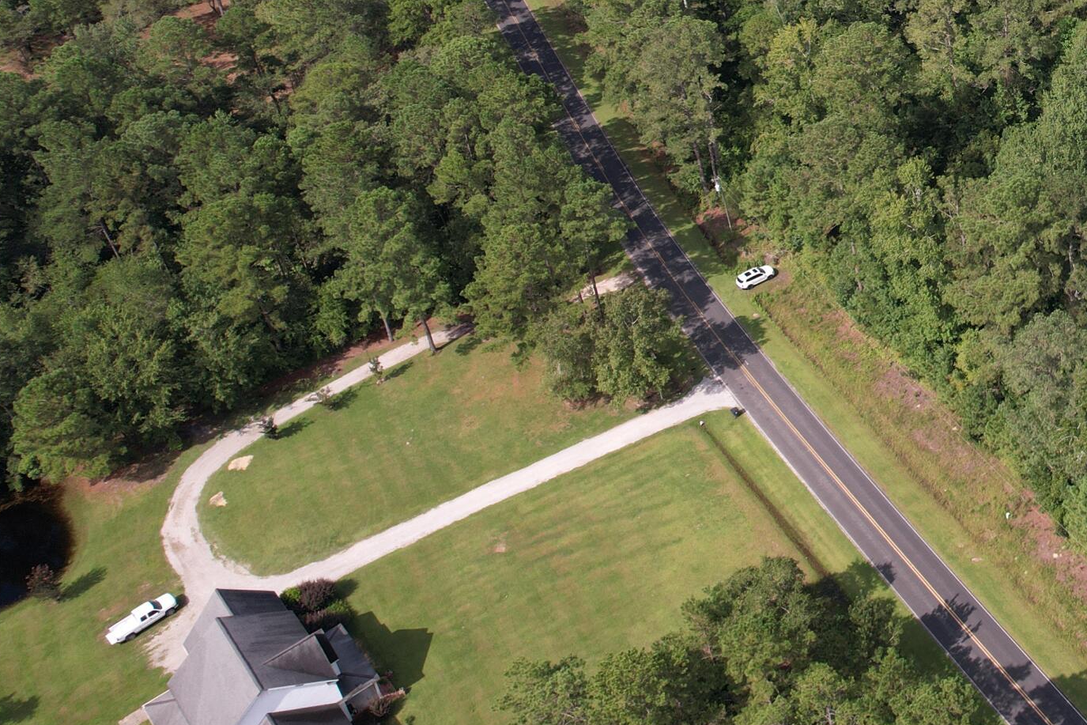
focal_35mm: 48
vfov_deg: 26.9
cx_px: 1123
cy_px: 43
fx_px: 1449
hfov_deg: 36.3
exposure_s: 1/1000
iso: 100
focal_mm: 8.38
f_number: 2.8
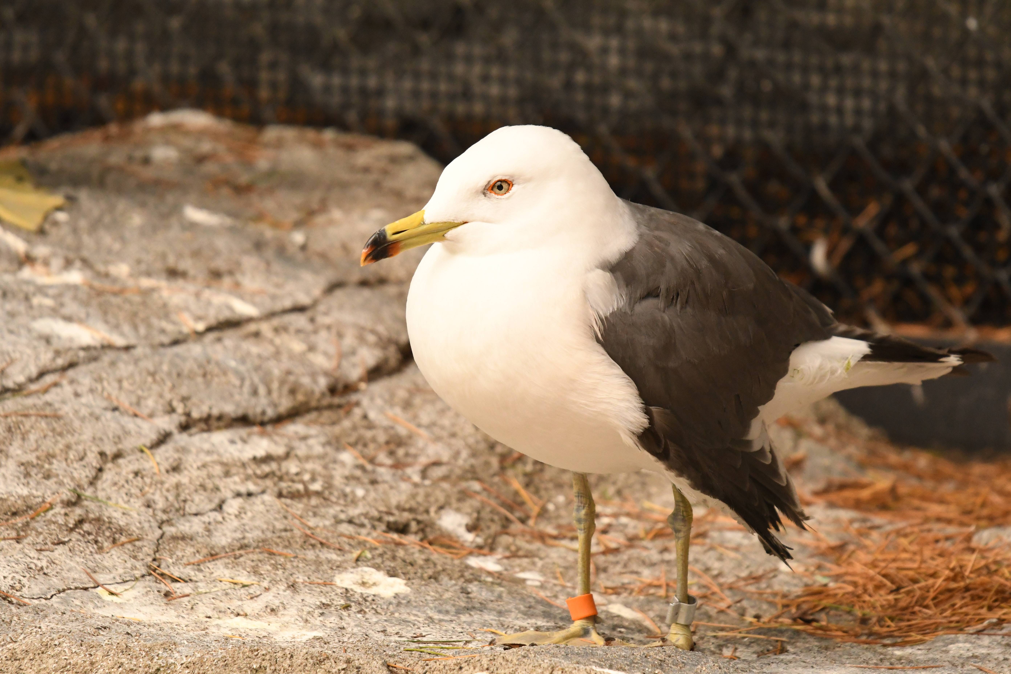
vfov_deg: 2.3
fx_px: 16849
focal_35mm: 600
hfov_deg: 3.4
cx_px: 506
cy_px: 337
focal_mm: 400
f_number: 6.3
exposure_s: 1/1600
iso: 2500
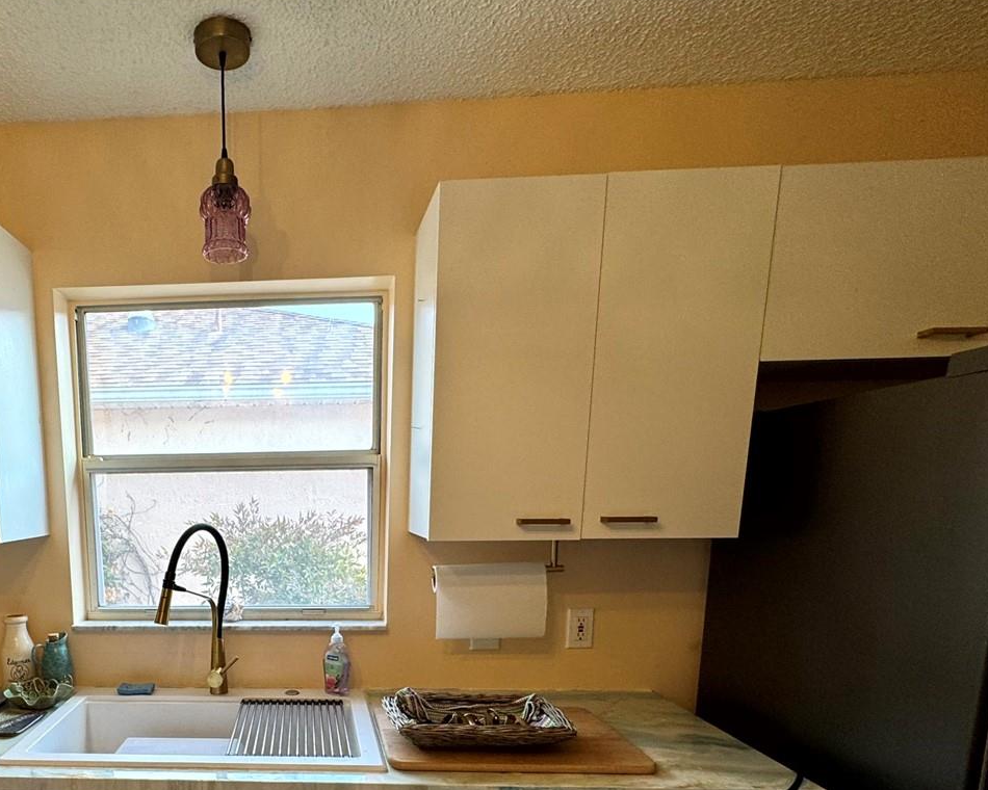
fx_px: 673
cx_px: 261
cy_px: 612
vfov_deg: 57.2
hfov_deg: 68.4
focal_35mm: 23
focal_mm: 2.22
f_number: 2.2
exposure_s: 1/120
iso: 80
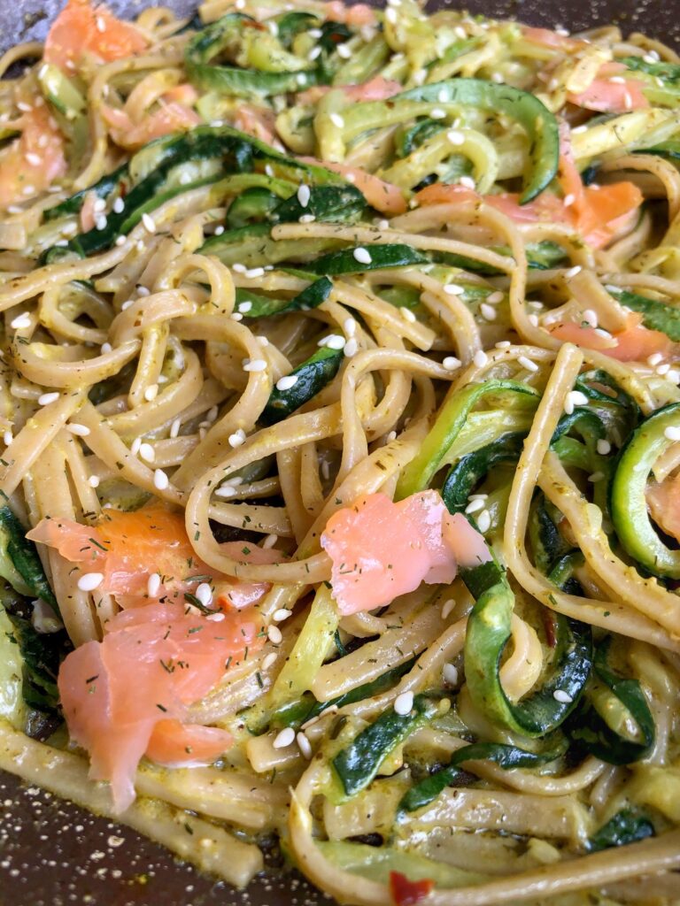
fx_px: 733
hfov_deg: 49.7
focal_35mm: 28
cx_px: 340
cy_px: 453
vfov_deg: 63.4
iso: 20
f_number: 1.8
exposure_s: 1/176
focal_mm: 3.99
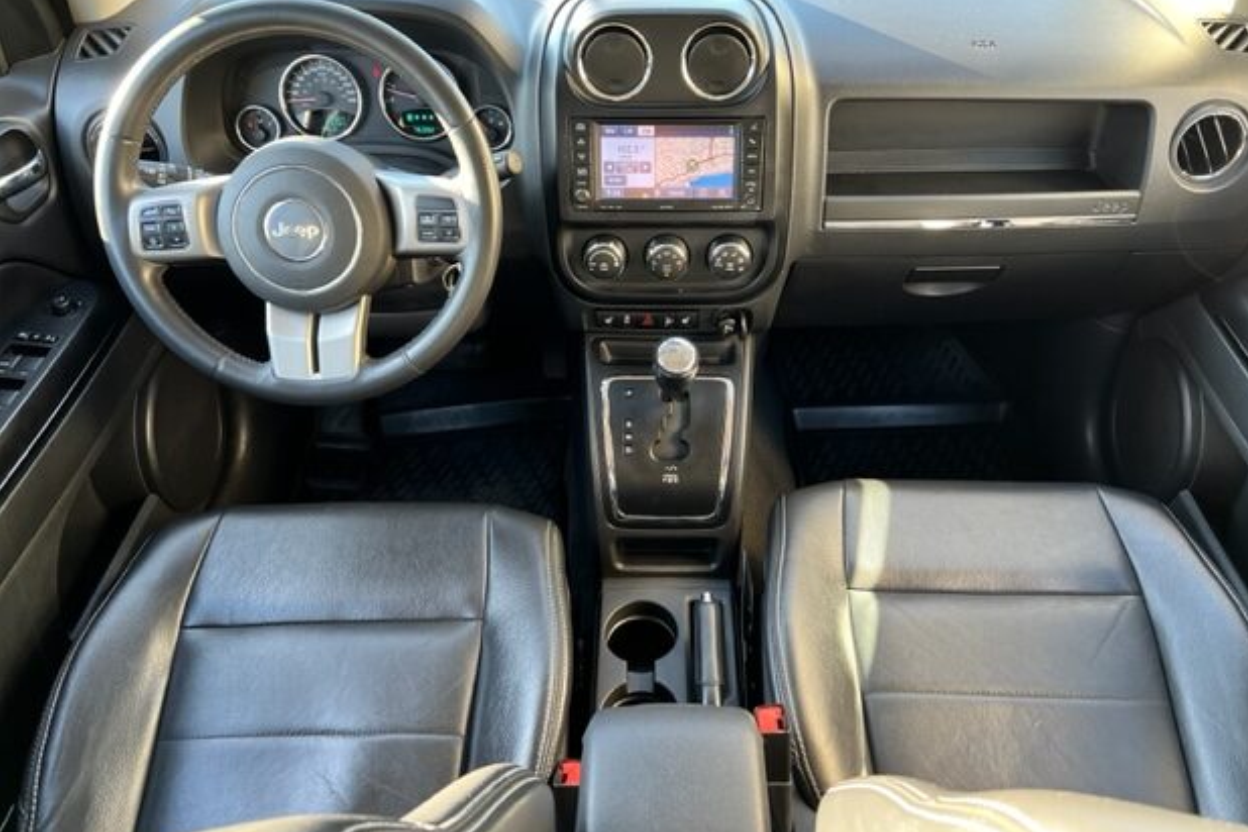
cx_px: 644
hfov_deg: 65.5
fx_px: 971
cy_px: 368
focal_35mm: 28
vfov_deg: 46.3
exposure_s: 1/109
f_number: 1.5
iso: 125
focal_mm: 5.7
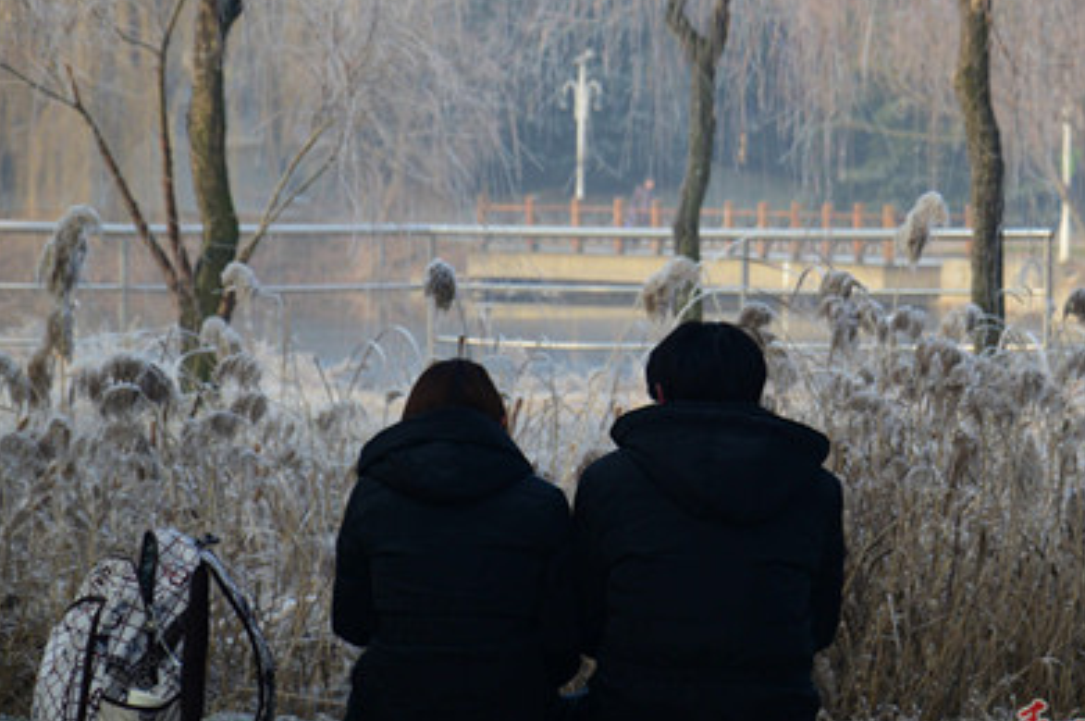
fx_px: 6314
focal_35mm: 210
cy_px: 369
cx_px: 710
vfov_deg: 6.5
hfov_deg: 9.8
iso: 400
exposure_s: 1/400
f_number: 7.1
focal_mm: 105
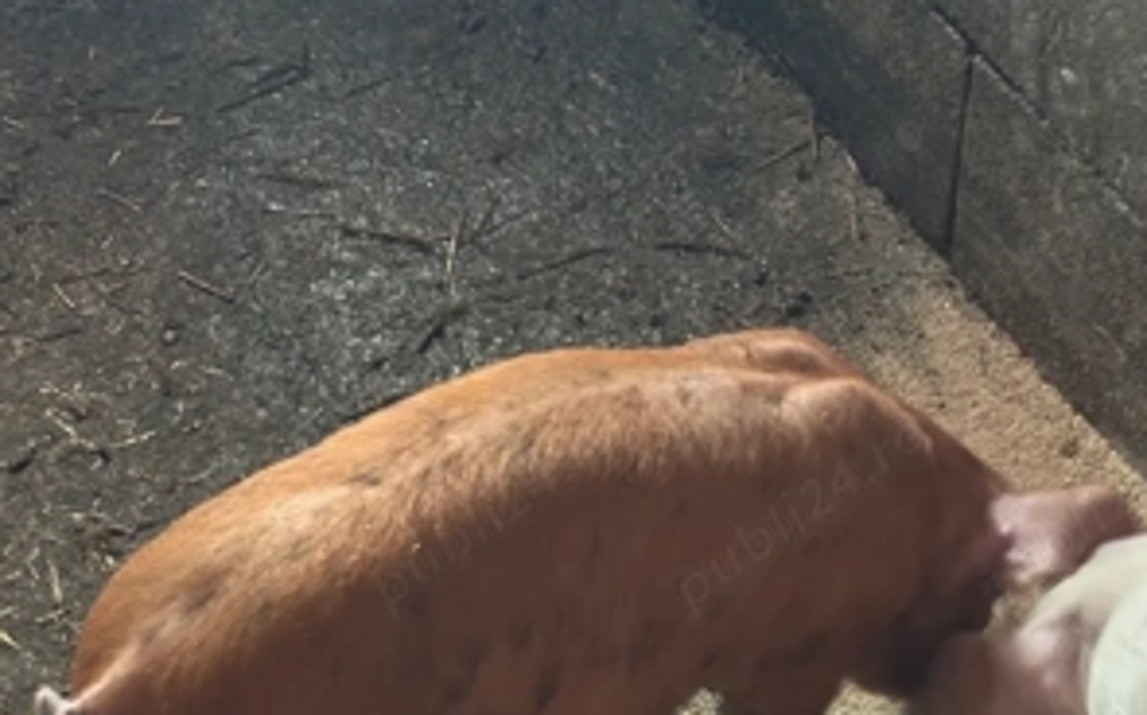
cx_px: 575
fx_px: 2156
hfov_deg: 29.8
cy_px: 560
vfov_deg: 18.7
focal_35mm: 69
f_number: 1.78
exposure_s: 1/20
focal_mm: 6.86
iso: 800
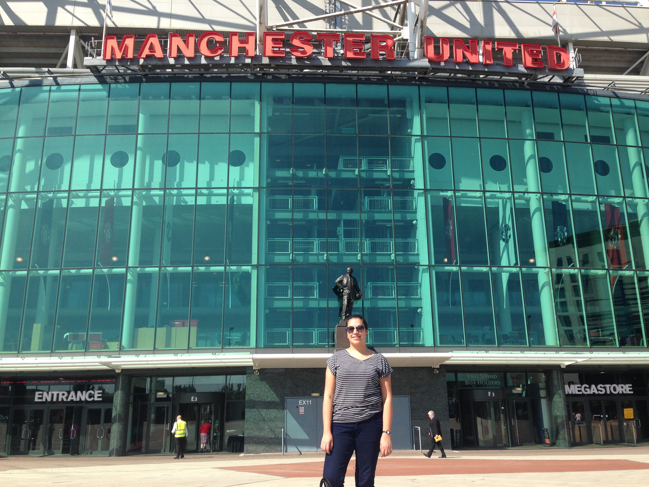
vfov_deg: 42.9
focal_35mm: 33
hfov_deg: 55.4
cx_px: 324
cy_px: 244
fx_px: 619
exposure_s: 1/1178
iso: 50
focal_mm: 4.12
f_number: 2.4
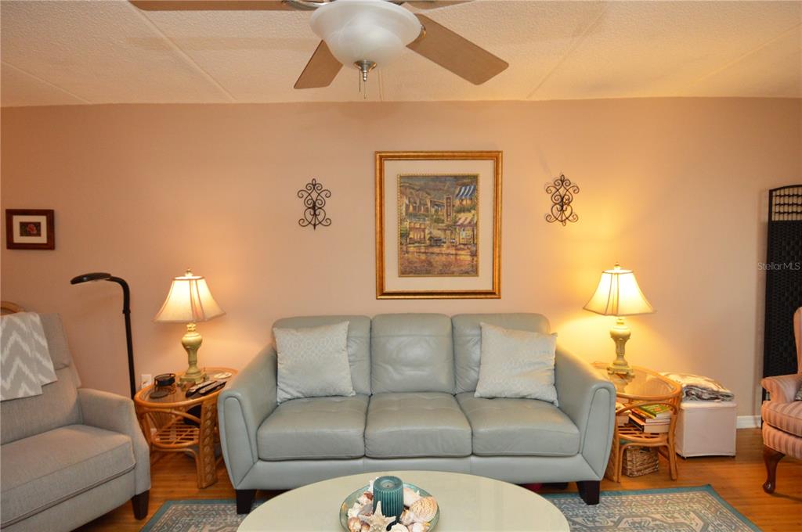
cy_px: 266
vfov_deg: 67.2
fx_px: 400
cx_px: 401
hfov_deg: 90.1
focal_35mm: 18
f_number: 4
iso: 1100
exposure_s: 1/60
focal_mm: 12
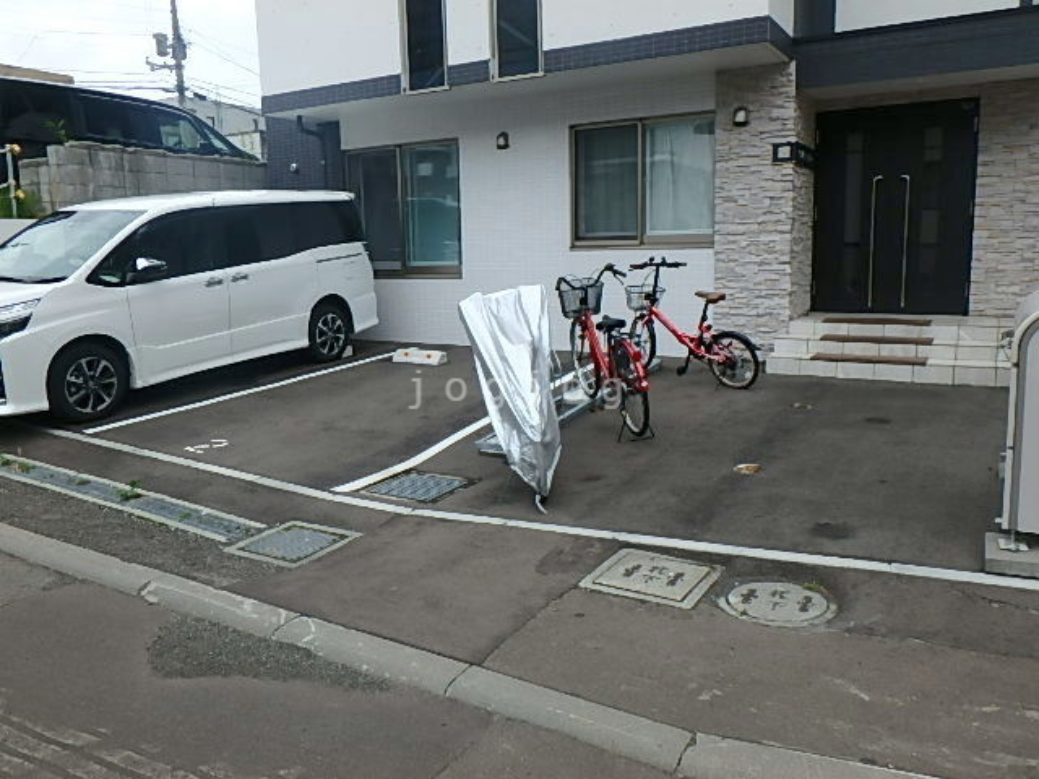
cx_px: 520
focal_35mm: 28
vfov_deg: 49.7
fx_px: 840
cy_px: 390
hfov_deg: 63.4
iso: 125
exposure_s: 1/400
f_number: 4.4
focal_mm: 5
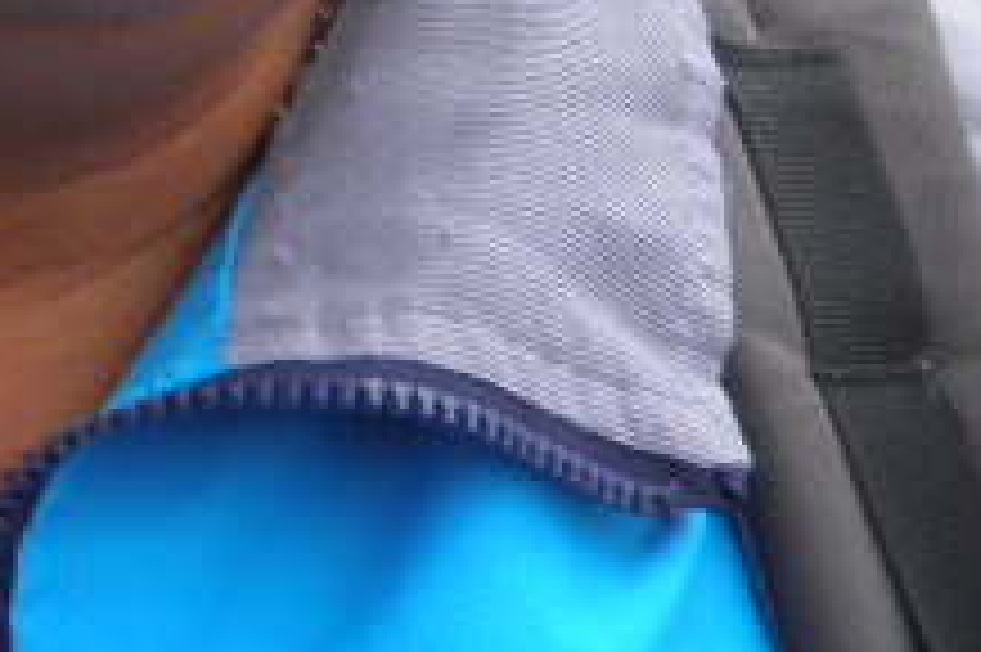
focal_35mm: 171
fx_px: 4656
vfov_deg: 7.7
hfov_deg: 11.6
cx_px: -410
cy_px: -670
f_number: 5.7
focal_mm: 4.9
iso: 50
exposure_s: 1/160
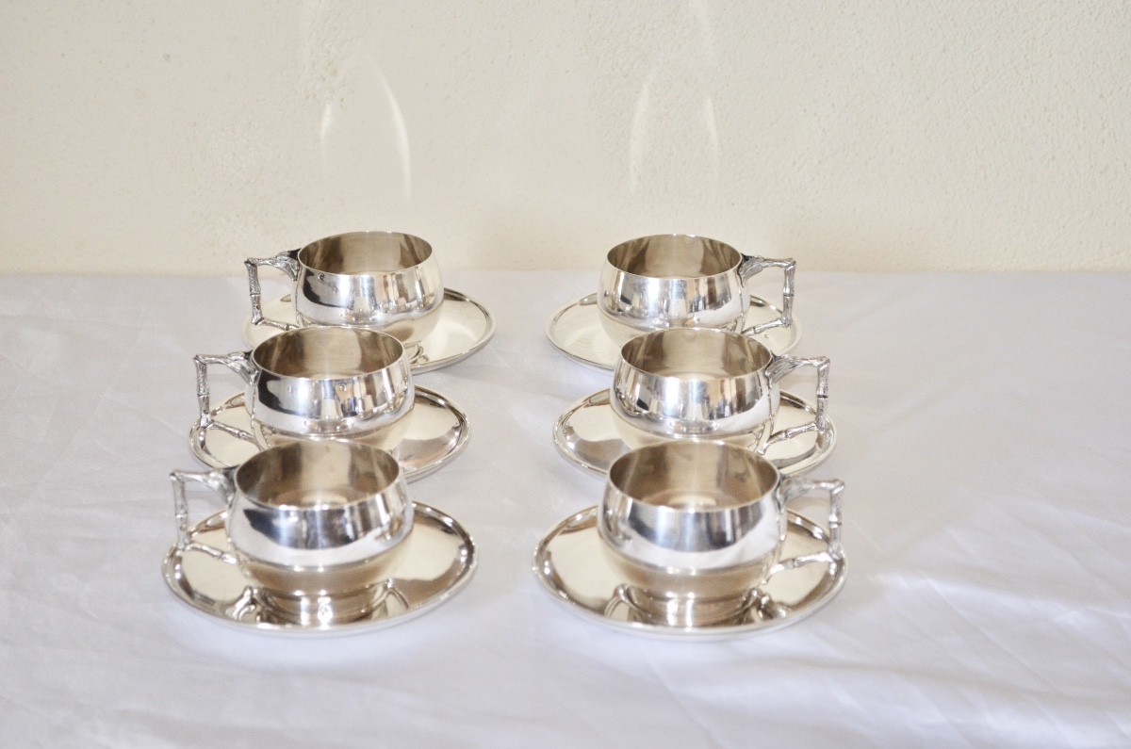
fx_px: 2587
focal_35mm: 82
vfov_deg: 16.5
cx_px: 566
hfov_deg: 24.7
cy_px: 374
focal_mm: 55
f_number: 5.6
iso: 1400
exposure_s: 1/60
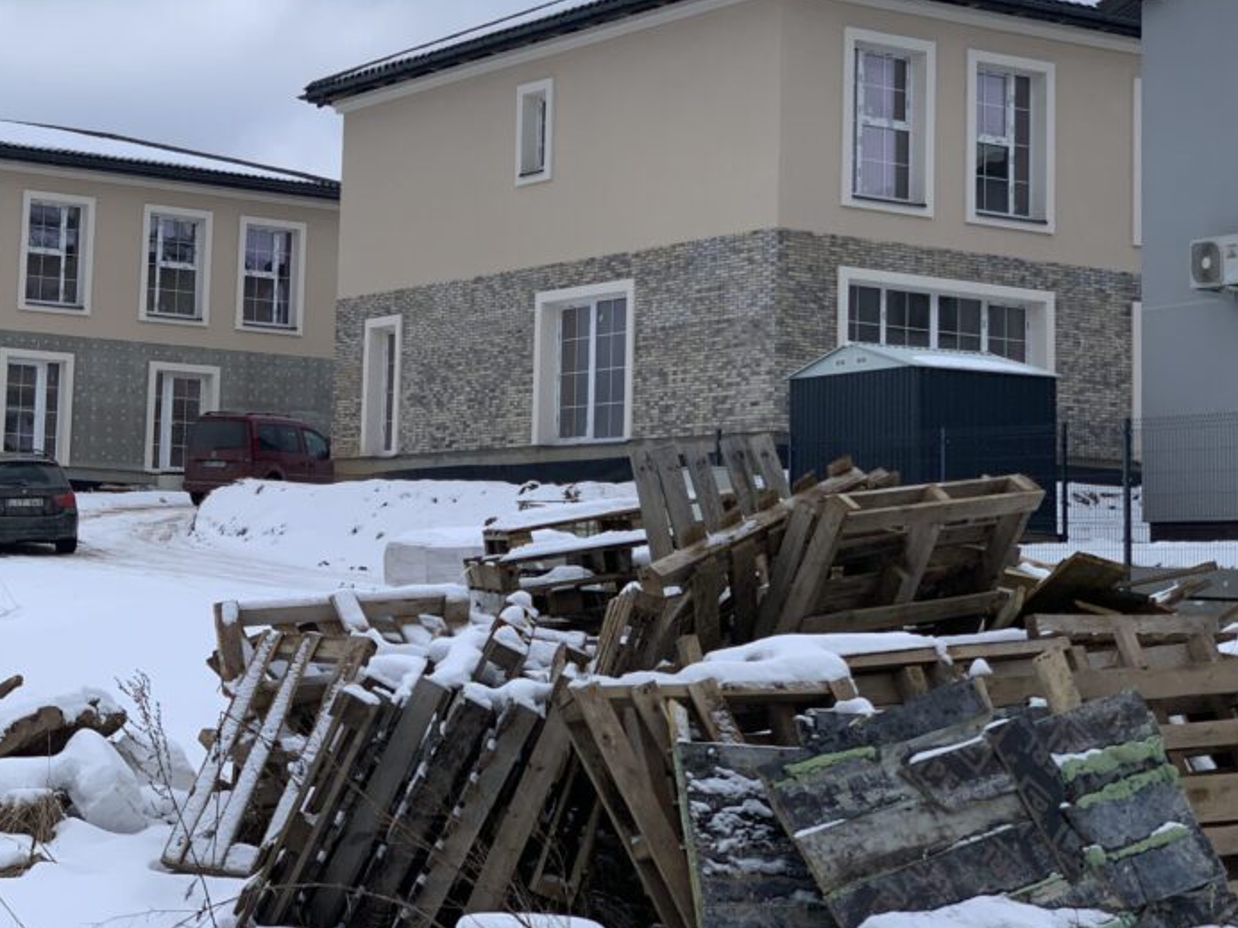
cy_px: 265
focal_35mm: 77
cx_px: 374
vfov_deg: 19.0
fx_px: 2754
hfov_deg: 25.2
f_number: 2.4
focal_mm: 6
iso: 16
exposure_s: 1/695
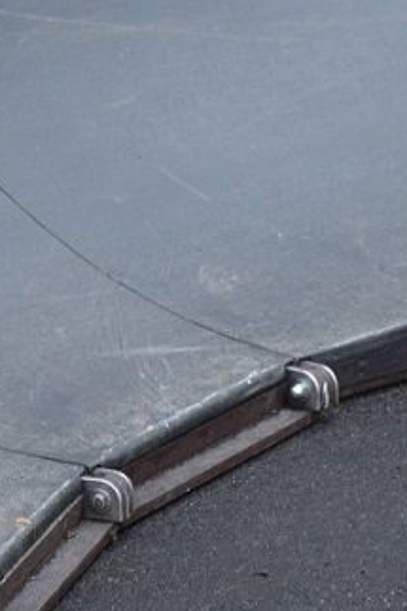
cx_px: -206
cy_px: 111
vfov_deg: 10.3
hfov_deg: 6.8
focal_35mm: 200
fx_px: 3395
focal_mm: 42
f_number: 8
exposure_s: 1/250
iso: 400
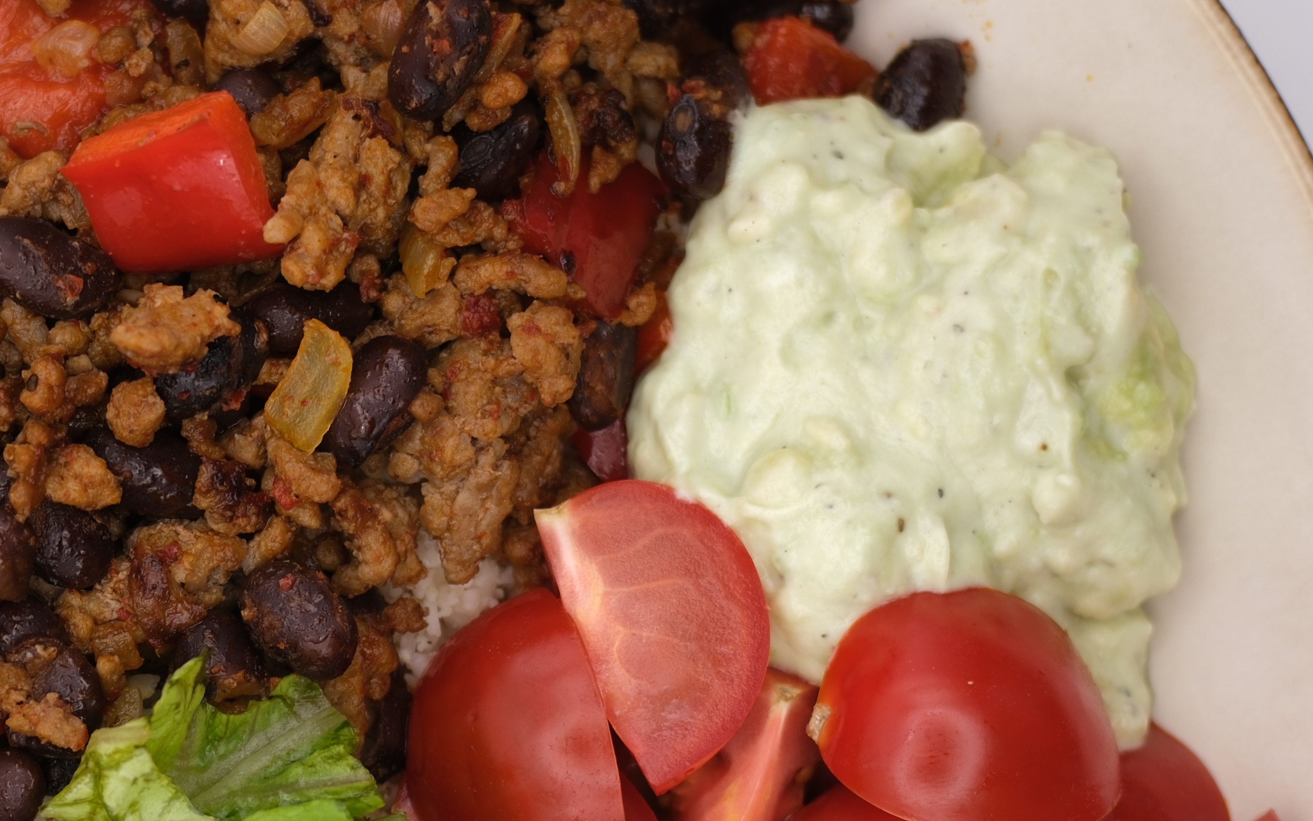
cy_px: 692
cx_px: 156
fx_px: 3650
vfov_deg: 12.8
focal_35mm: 102
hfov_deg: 20.0
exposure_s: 1/56
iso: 64
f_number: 3.2
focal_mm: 27
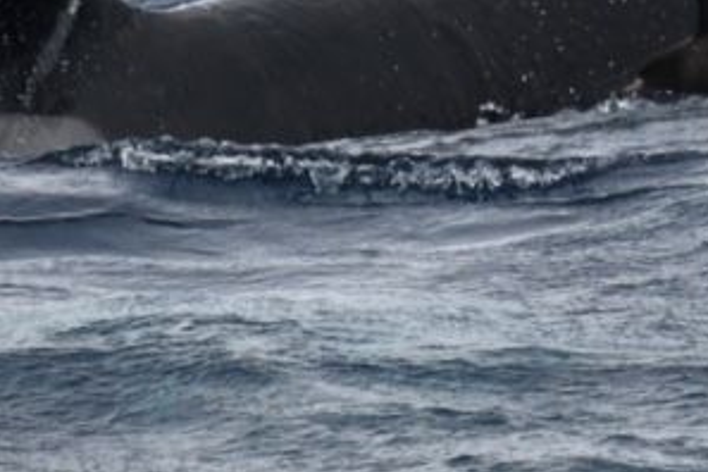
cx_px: 570
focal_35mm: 1617
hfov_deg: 1.3
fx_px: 31799
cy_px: -56
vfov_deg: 0.9
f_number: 6.3
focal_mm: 600
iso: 1600
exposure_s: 1/8000
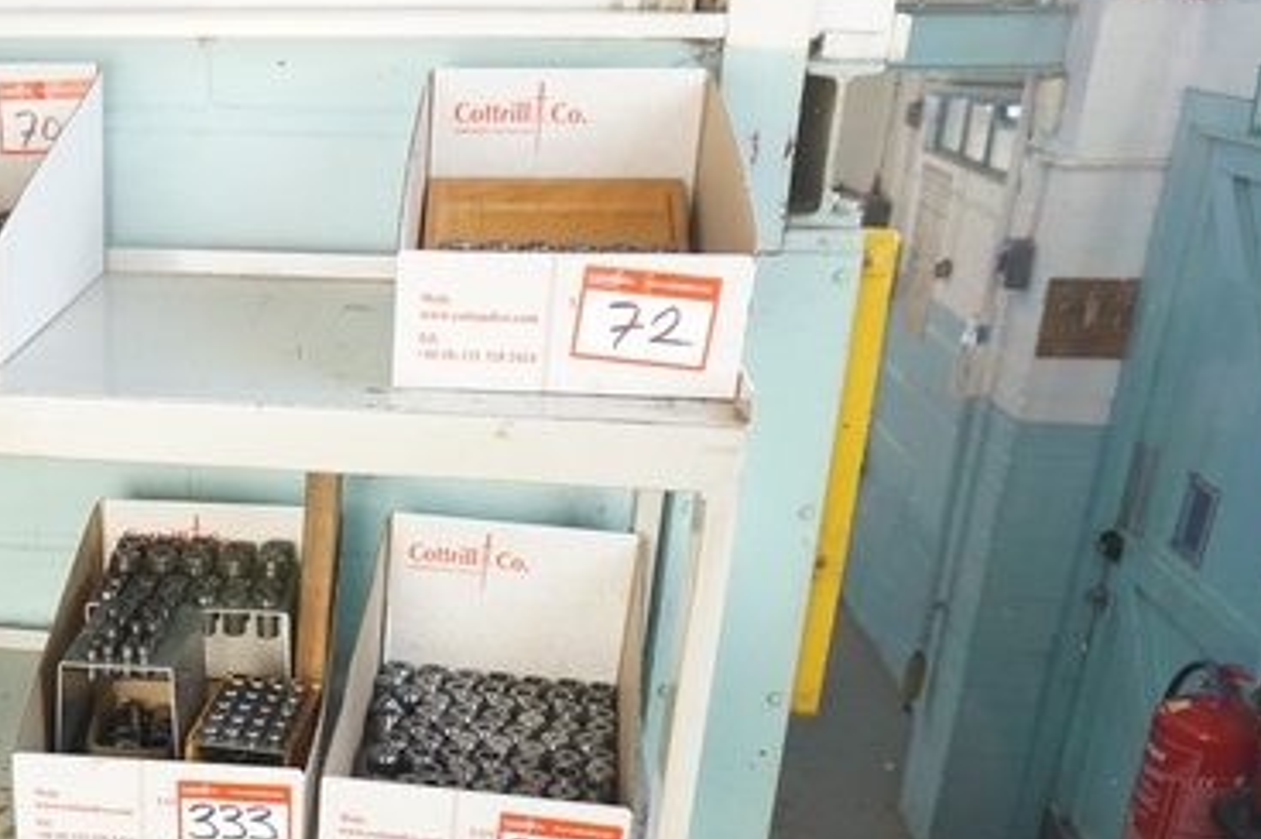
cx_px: 130
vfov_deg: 27.8
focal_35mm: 47
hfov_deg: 39.0
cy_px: 716
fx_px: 1645
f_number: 4
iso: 800
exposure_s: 1/160
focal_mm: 16
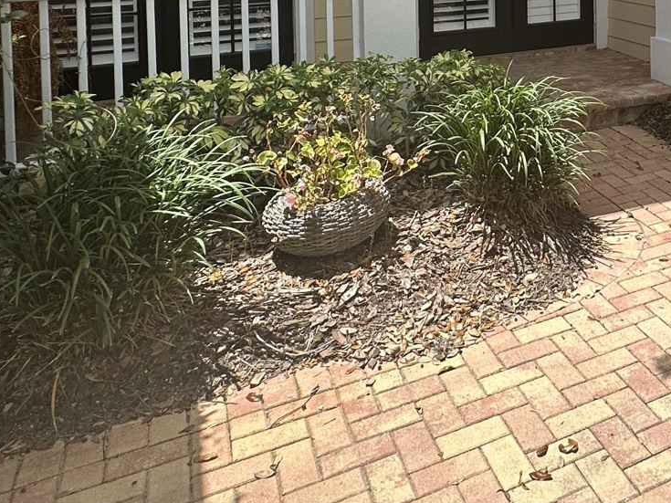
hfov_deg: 42.3
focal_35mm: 39
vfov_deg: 32.2
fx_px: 756
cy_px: -59
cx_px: 651
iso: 40
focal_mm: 2.22
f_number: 2.2
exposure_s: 1/535
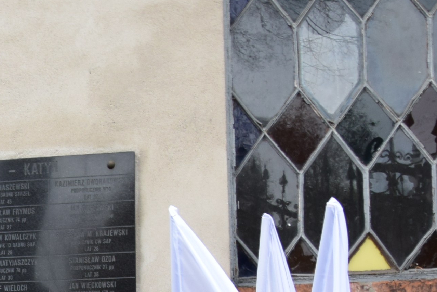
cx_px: -223
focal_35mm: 95
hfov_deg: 18.8
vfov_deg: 13.6
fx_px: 1154
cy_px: 438
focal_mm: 18
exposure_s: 1/250
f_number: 8
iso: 320
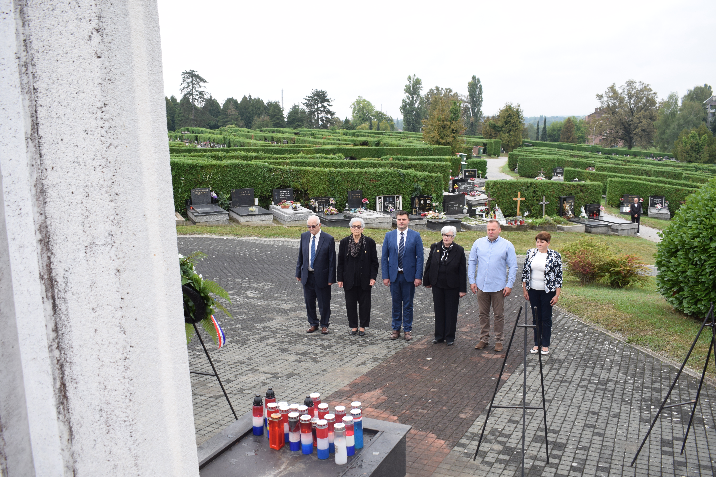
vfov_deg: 40.0
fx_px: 656
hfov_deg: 57.2
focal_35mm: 33
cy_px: 238
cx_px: 358
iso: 400
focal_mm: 22
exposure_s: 1/200
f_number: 7.1
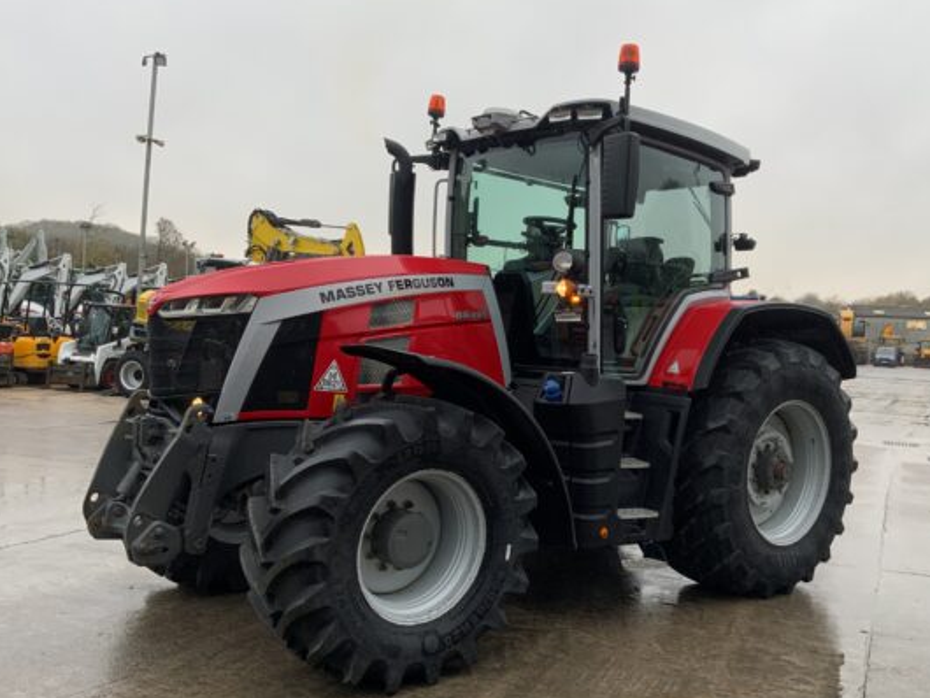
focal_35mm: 35
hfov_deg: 52.4
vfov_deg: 40.7
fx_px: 941
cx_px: 533
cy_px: 370
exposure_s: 1/60
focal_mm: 3
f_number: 1.8
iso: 40
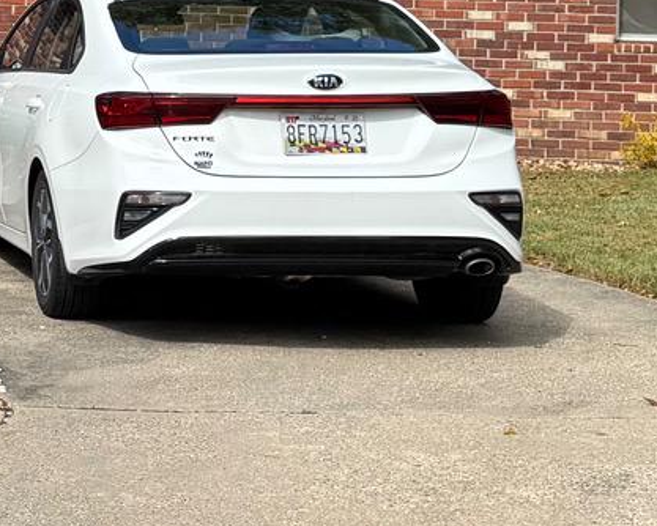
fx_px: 2237
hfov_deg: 15.1
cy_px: -36
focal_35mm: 115
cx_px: -418
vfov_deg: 13.2
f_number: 1.78
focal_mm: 6.76
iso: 80
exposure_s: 1/2415
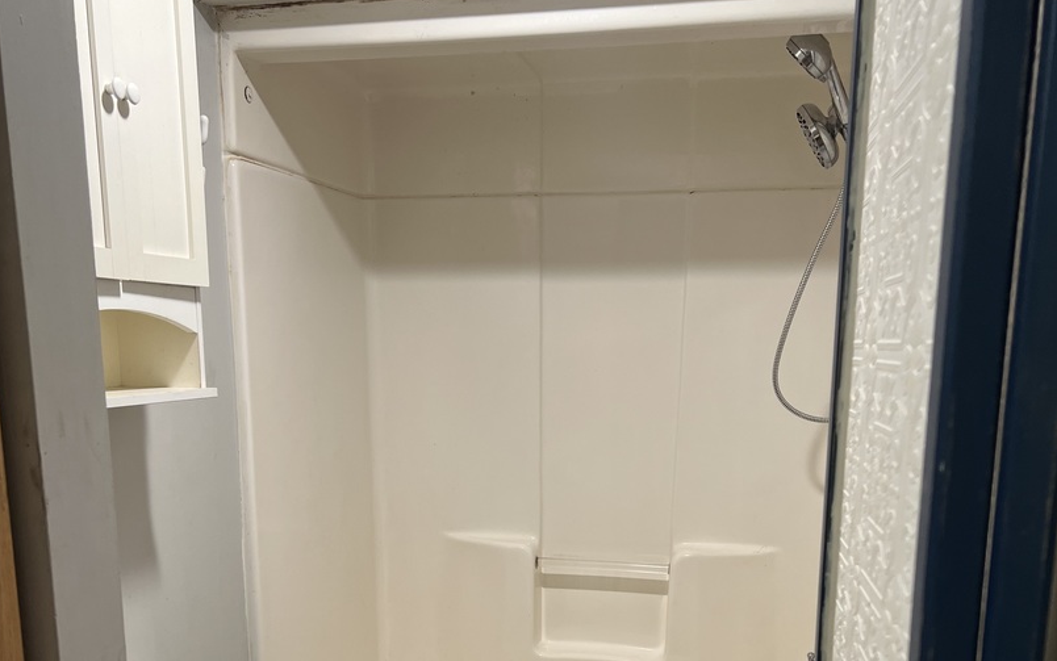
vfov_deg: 33.0
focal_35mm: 37
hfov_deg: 52.7
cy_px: 572
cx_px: 528
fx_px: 1066
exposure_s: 1/60
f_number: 1.5
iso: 80
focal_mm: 5.7
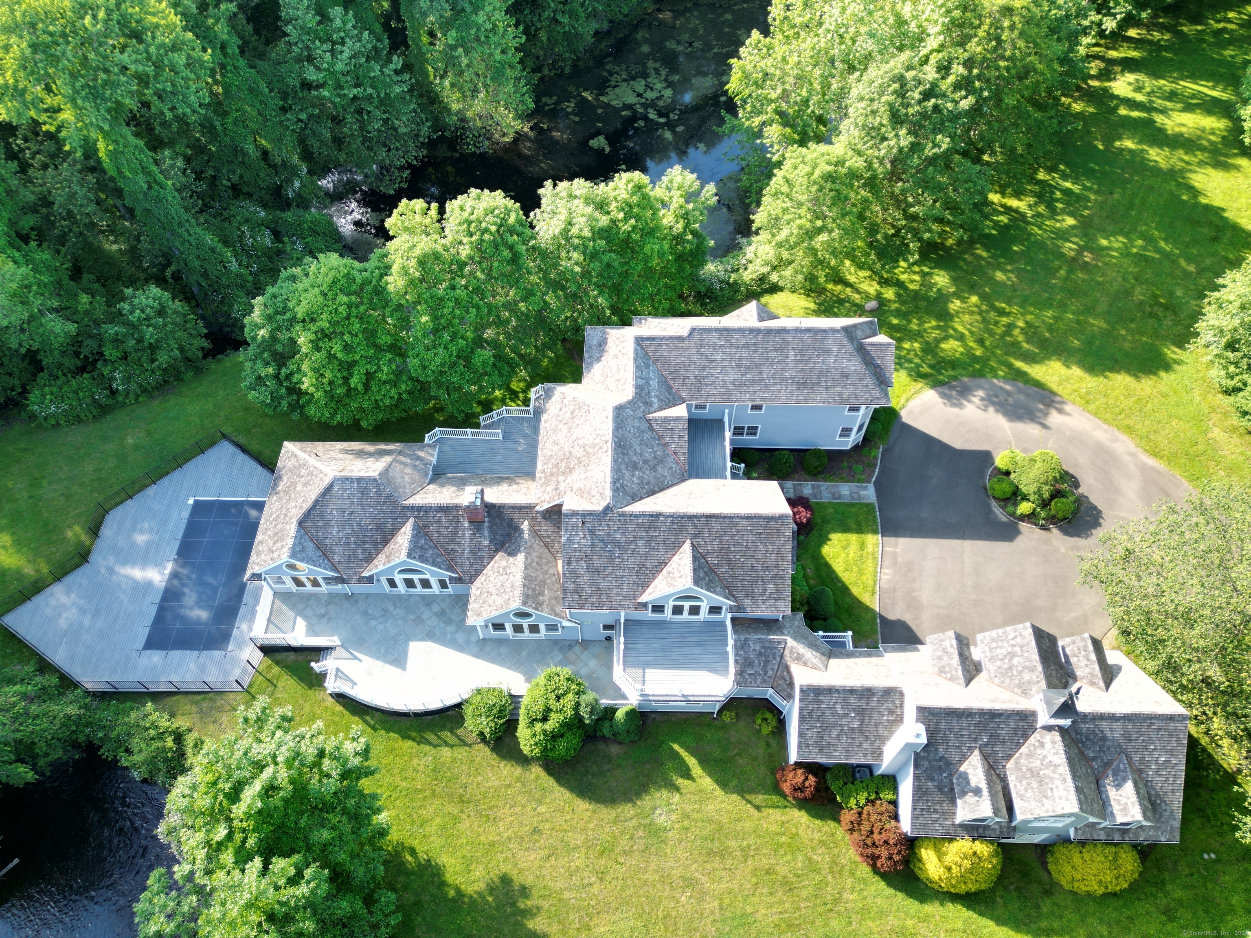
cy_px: 469
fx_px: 867
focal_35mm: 24
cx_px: 626
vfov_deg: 56.8
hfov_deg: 71.6
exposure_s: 1/320
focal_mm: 6.72
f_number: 1.7
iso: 110
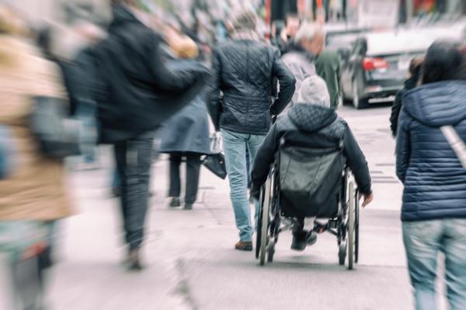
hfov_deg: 9.0
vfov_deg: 6.0
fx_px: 2975
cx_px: 233
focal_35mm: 230
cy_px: 155
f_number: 7.1
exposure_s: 1/320
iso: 800
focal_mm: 230
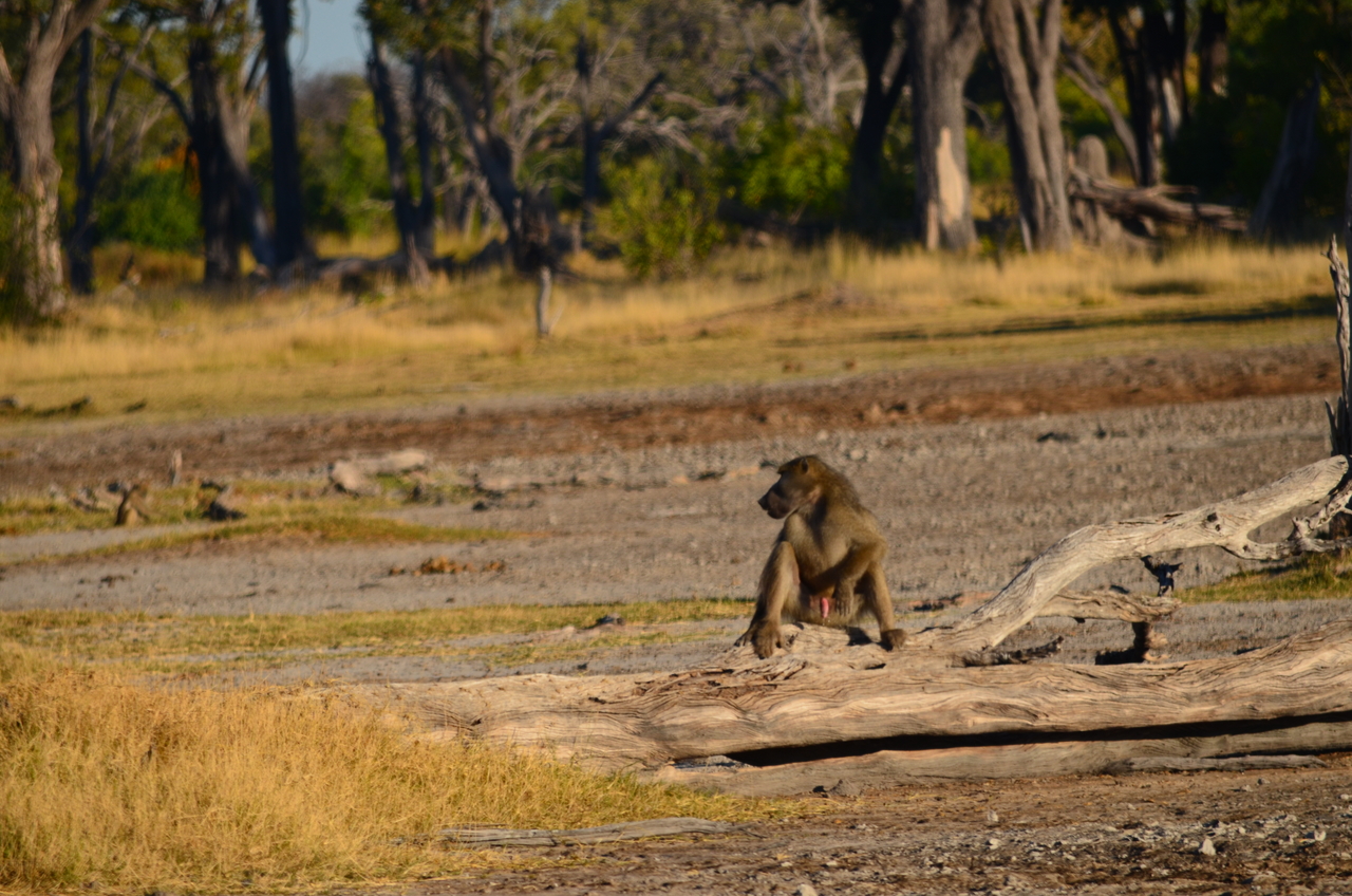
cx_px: 676
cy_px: 448
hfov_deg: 4.6
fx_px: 16866
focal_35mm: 450
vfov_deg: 3.0
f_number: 7.1
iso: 200
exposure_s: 1/800
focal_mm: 300
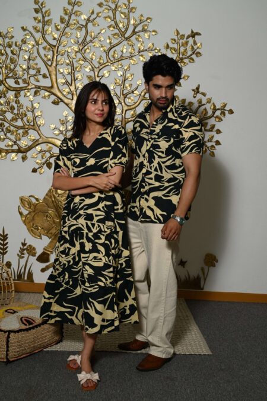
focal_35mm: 46
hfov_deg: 29.2
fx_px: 512
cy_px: 200
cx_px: 134
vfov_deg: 42.8
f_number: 6.3
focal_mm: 46
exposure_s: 1/160
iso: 400
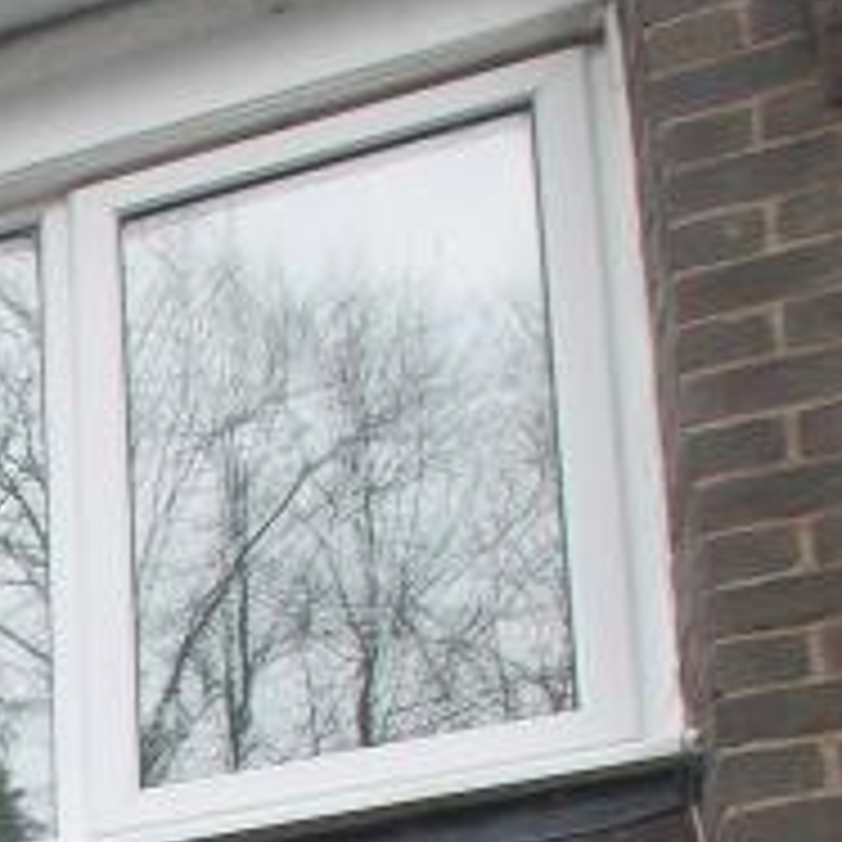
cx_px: -1085
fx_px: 2394
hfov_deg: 14.4
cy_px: 1634
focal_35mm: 87
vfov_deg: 16.0
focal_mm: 9
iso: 100
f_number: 5.6
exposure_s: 1/160
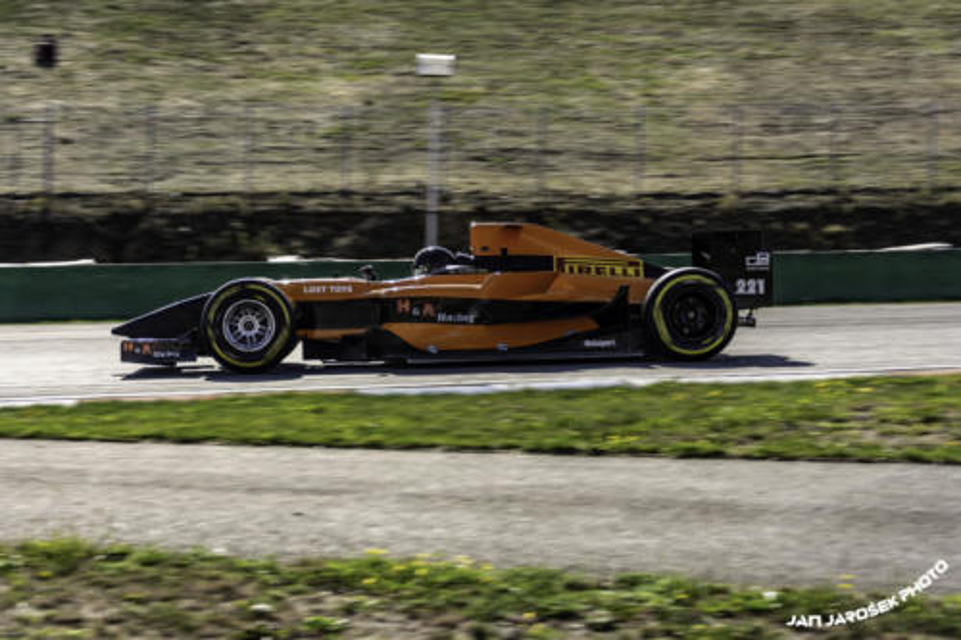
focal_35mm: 87
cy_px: 320
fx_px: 2322
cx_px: 480
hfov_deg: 23.4
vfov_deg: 15.7
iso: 100
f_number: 5
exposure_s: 1/500
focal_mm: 58
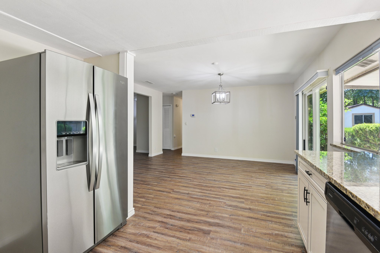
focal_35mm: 16
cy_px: 126
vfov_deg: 73.8
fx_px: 169
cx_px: 190
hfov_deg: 96.7
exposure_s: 1/15
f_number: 8
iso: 900
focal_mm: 16
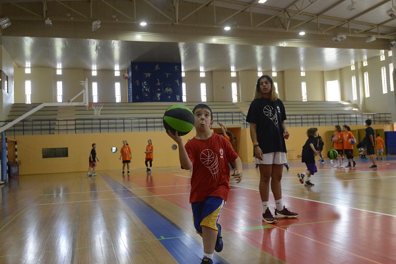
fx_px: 385
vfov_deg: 37.9
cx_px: 198
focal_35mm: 35
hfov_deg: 54.4
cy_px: 132
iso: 6400
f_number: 5
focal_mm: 35
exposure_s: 1/400
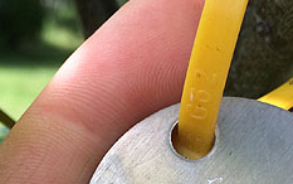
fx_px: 767
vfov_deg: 13.1
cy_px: 253
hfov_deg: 21.4
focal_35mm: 96
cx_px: 69
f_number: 2.2
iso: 32
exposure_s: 1/578
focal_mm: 4.15
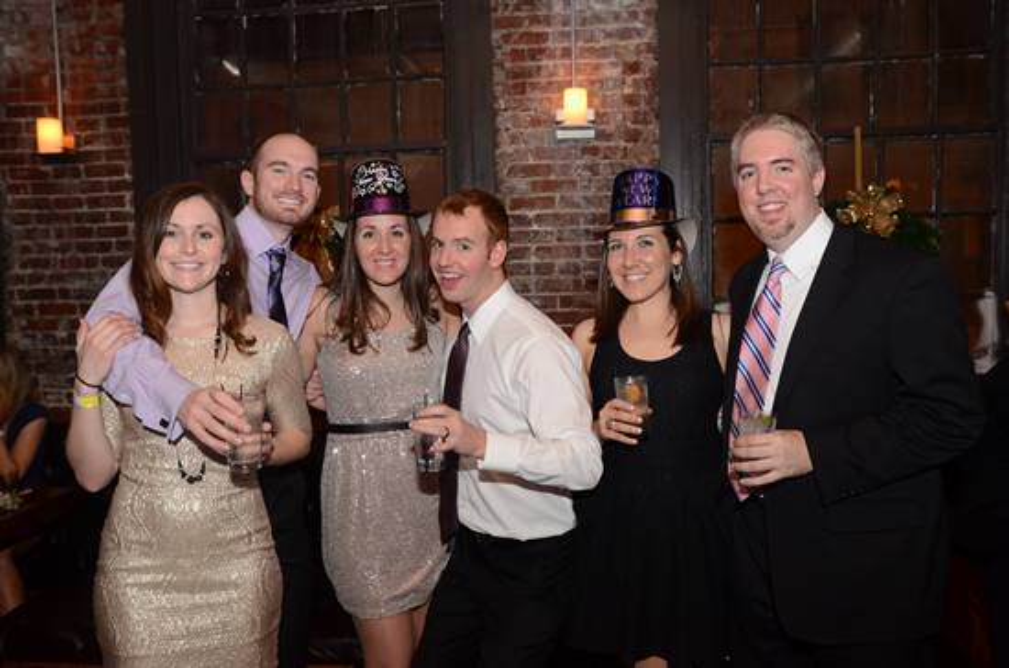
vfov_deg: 43.4
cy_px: 334
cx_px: 504
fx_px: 839
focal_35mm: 30
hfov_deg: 62.0
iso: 1250
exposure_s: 1/30
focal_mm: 20
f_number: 4
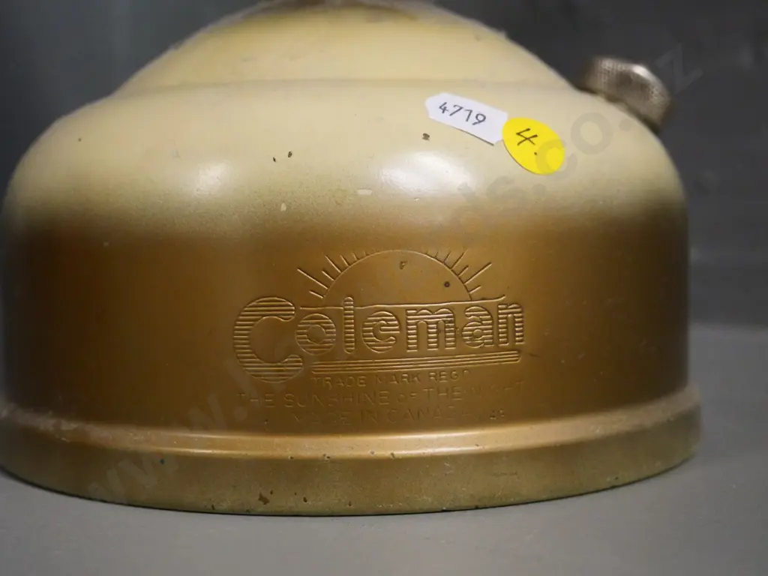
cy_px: 288
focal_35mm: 54
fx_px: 1198
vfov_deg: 27.0
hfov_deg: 35.5
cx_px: 384
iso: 3200
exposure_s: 1/125
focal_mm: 27
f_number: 4.6
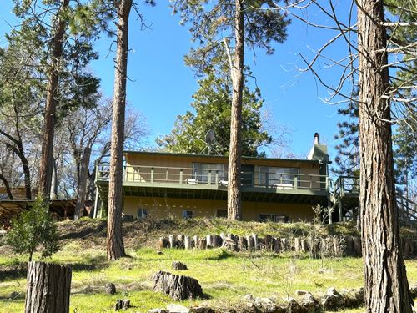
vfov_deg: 30.3
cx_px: 208
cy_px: 156
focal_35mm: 48
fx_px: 578
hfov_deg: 39.7
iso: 64
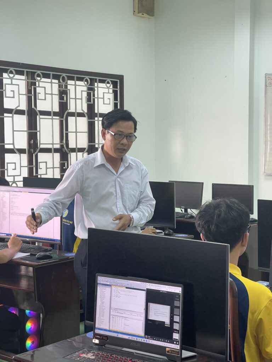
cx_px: 136
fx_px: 671
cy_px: 181
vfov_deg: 30.3
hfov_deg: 22.9
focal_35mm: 64
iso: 160
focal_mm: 7.5
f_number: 2.2
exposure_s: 1/50
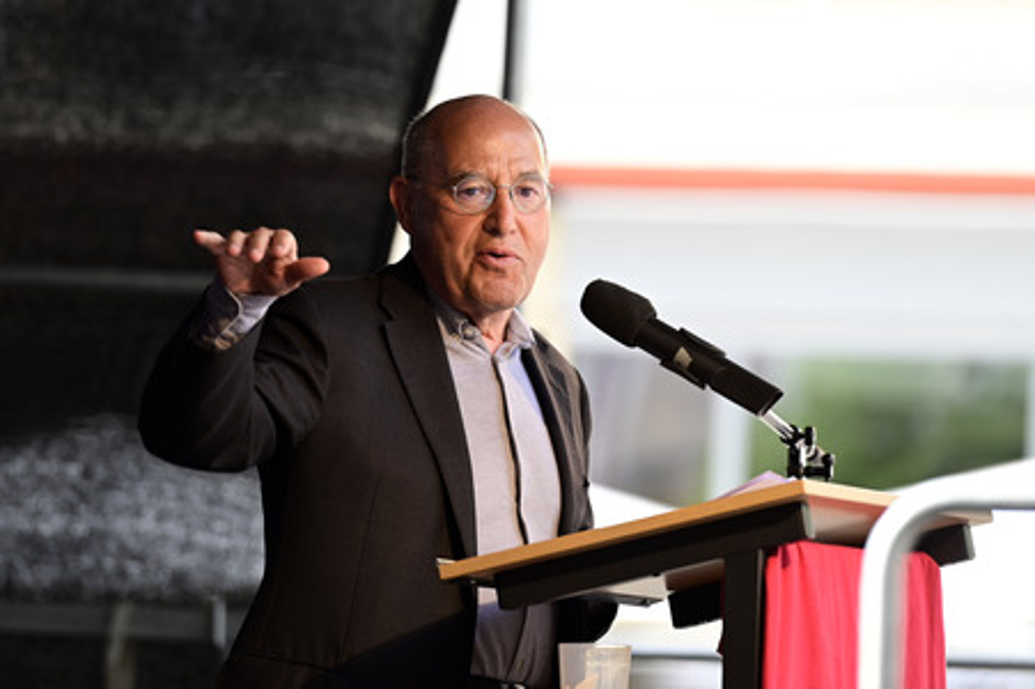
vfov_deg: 6.9
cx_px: 518
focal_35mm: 200
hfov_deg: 10.3
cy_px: 344
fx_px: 5746
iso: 100
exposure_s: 1/125
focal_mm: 200
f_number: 3.5
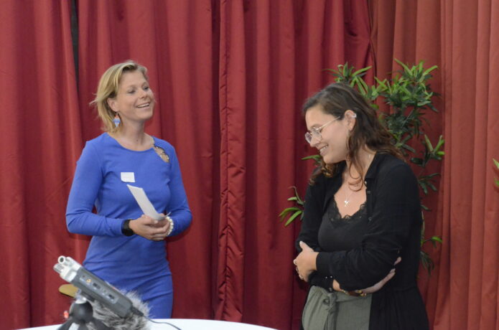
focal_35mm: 78
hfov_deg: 26.0
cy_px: 165
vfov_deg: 17.4
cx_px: 250
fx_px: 1079
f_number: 8
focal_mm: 52
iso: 6400
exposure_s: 1/60
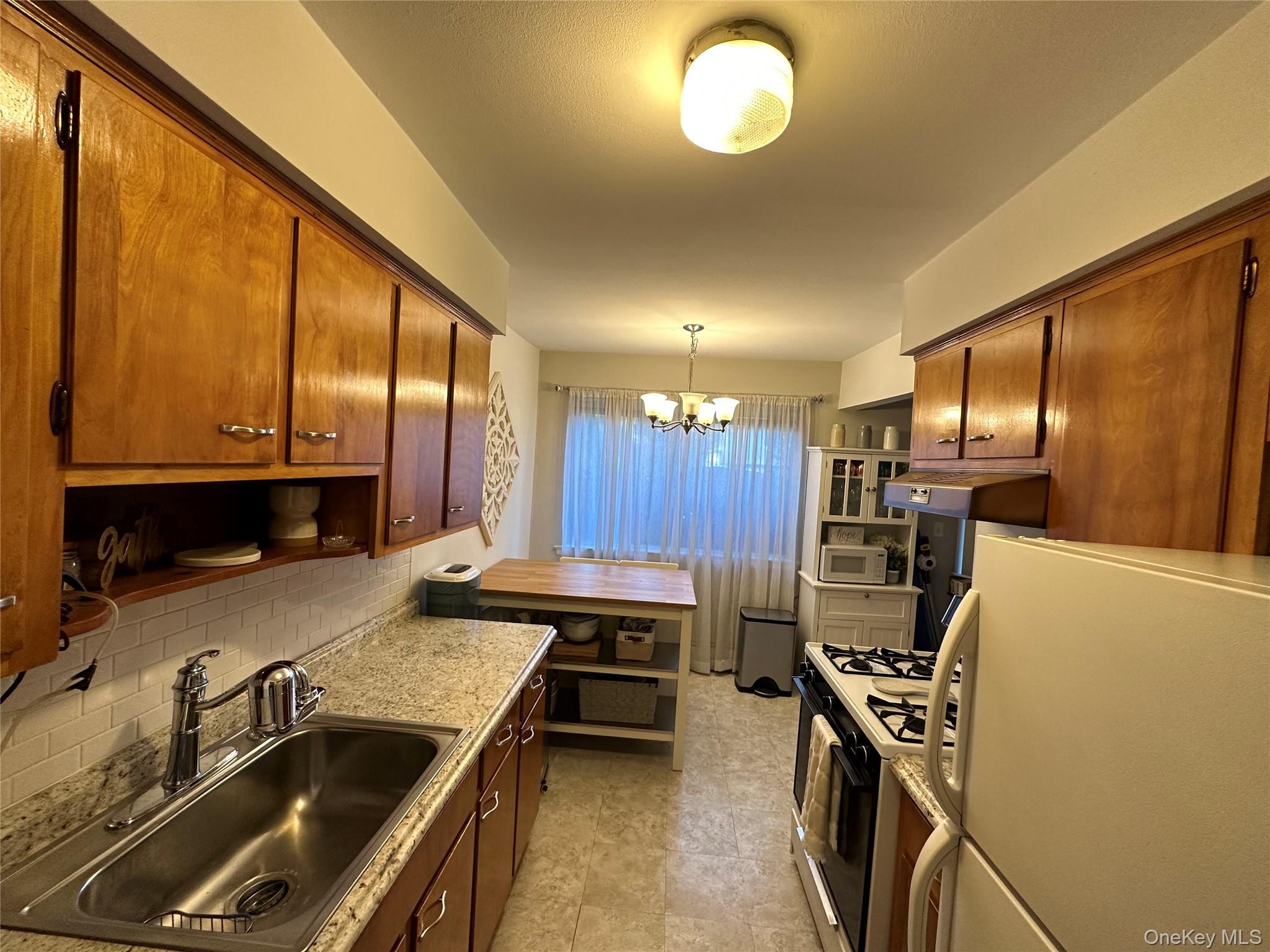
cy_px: 476
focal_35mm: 14
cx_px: 635
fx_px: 514
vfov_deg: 85.7
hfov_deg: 102.1
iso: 200
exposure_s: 1/60
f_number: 2.2
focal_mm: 2.22
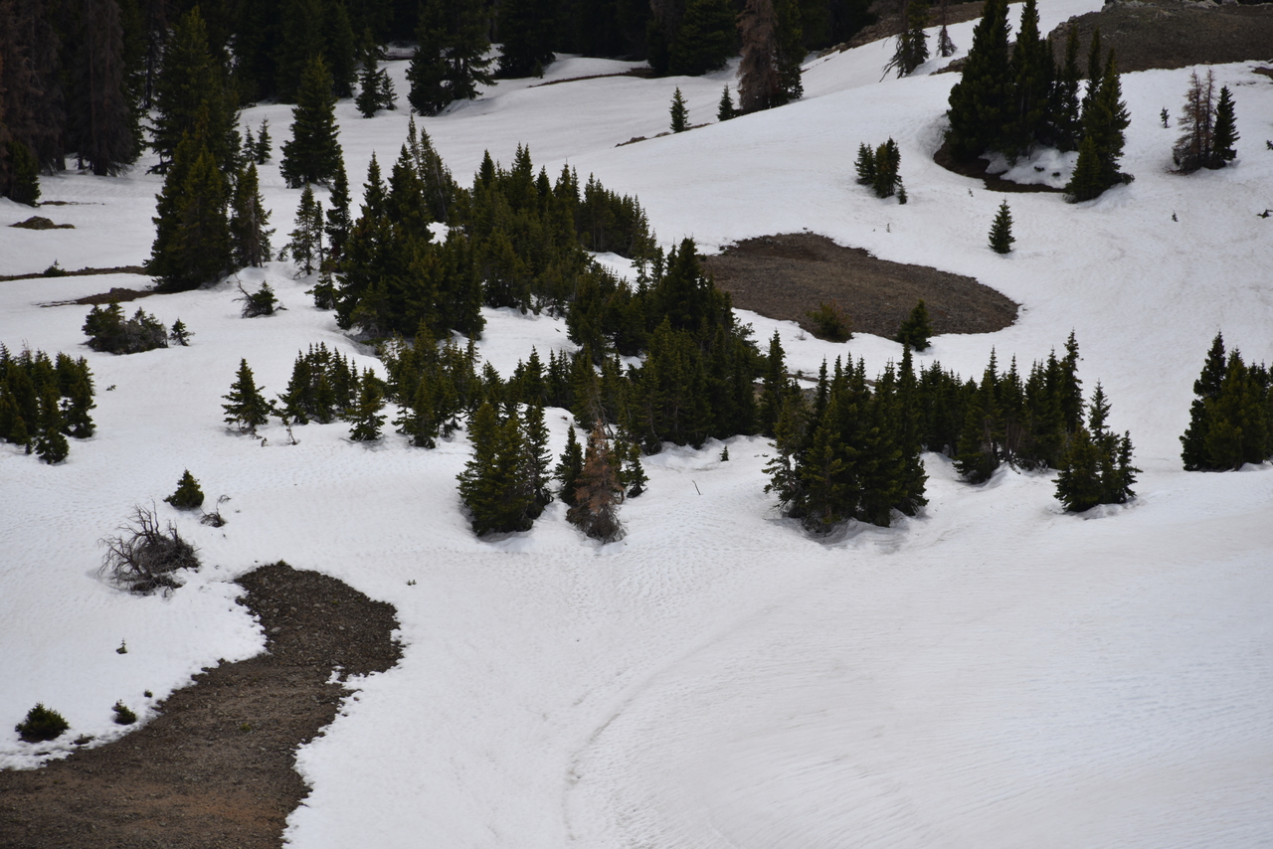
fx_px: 10610
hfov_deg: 6.9
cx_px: 636
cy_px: 424
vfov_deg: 4.6
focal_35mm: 300
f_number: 10
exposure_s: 1/640
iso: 100
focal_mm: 300
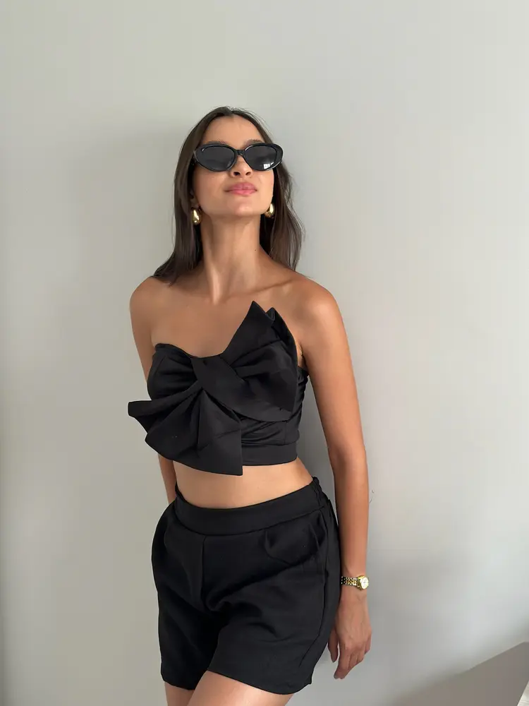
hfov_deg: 30.3
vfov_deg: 39.7
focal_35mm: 48
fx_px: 978
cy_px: 353
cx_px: 264
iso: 160
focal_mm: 6.86
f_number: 1.78
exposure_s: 1/60
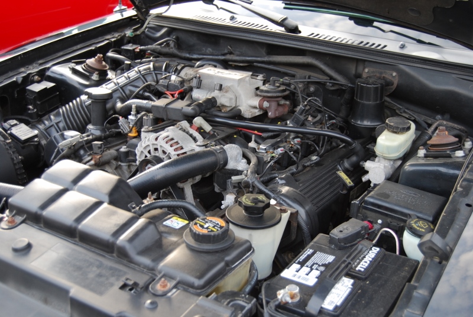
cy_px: 158
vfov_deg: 28.2
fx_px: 632
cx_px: 236
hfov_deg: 41.1
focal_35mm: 48
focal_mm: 32
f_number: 4.5
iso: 200
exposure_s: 1/40
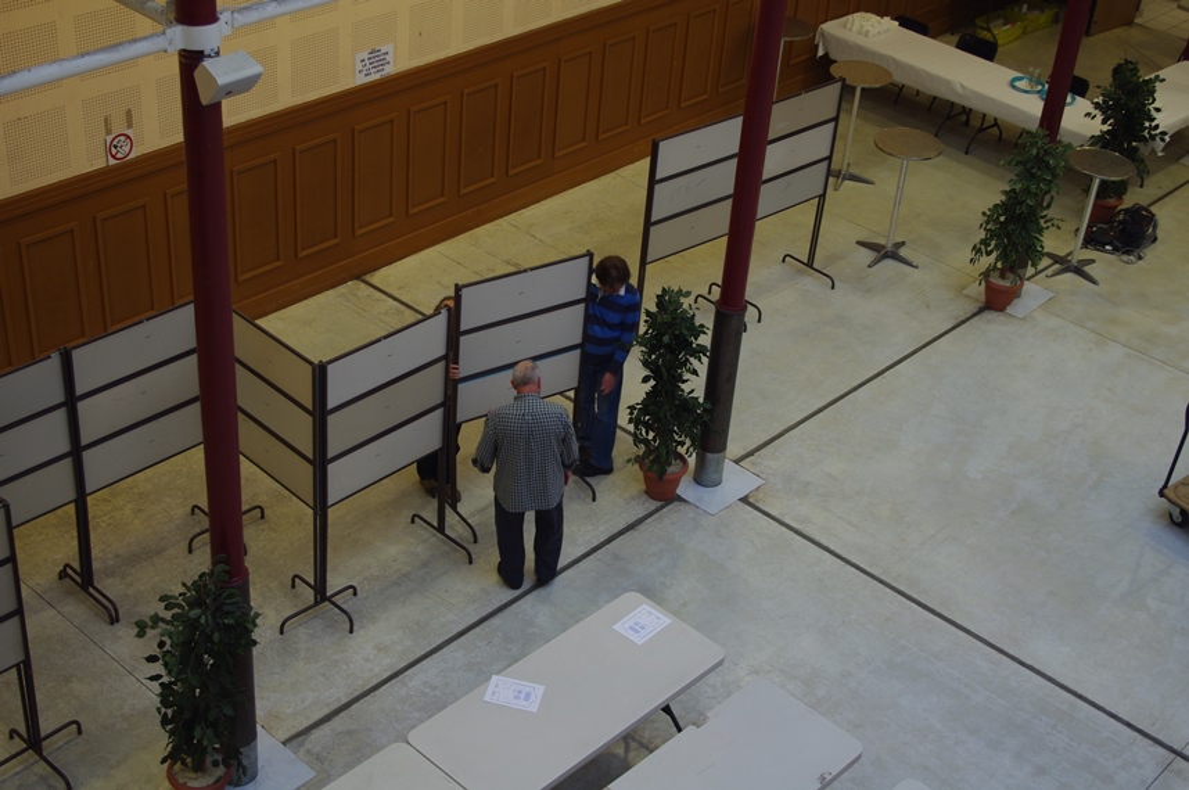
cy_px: 395
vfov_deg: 27.5
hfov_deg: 40.4
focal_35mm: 49
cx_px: 594
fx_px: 1616
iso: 200
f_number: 4
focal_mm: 32.5
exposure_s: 1/30
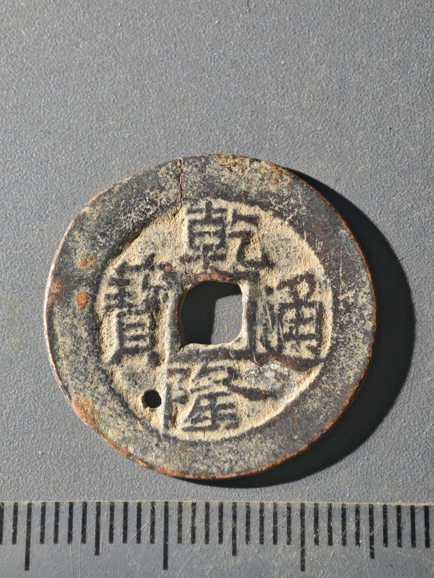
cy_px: 289
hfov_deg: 16.1
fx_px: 1538
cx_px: 217
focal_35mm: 92
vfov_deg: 21.3
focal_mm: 9
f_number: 2
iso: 200
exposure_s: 1/100
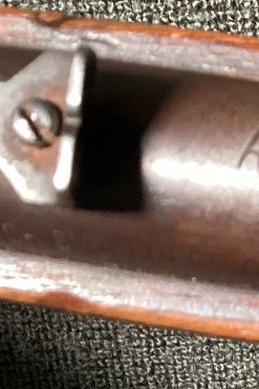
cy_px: 403
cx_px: 520
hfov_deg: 10.5
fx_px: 1296
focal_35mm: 120
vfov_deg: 16.7
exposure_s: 1/40
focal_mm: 3.3
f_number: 2.4
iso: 250
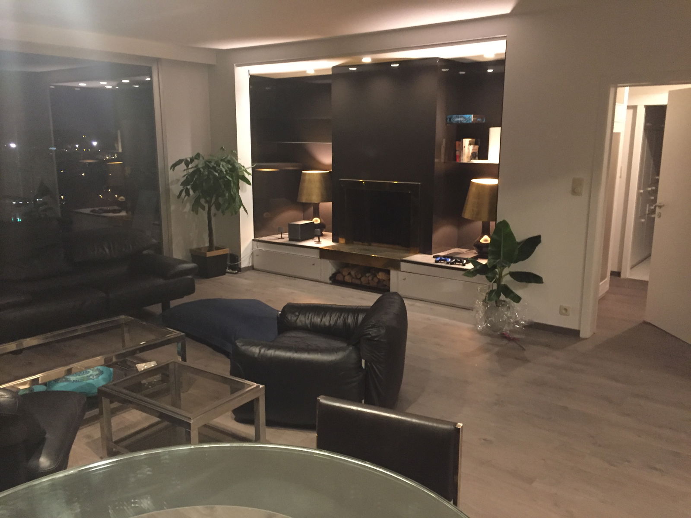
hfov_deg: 61.7
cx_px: 346
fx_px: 579
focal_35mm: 29
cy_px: 259
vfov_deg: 48.2
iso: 500
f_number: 2.2
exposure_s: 1/17
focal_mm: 4.15
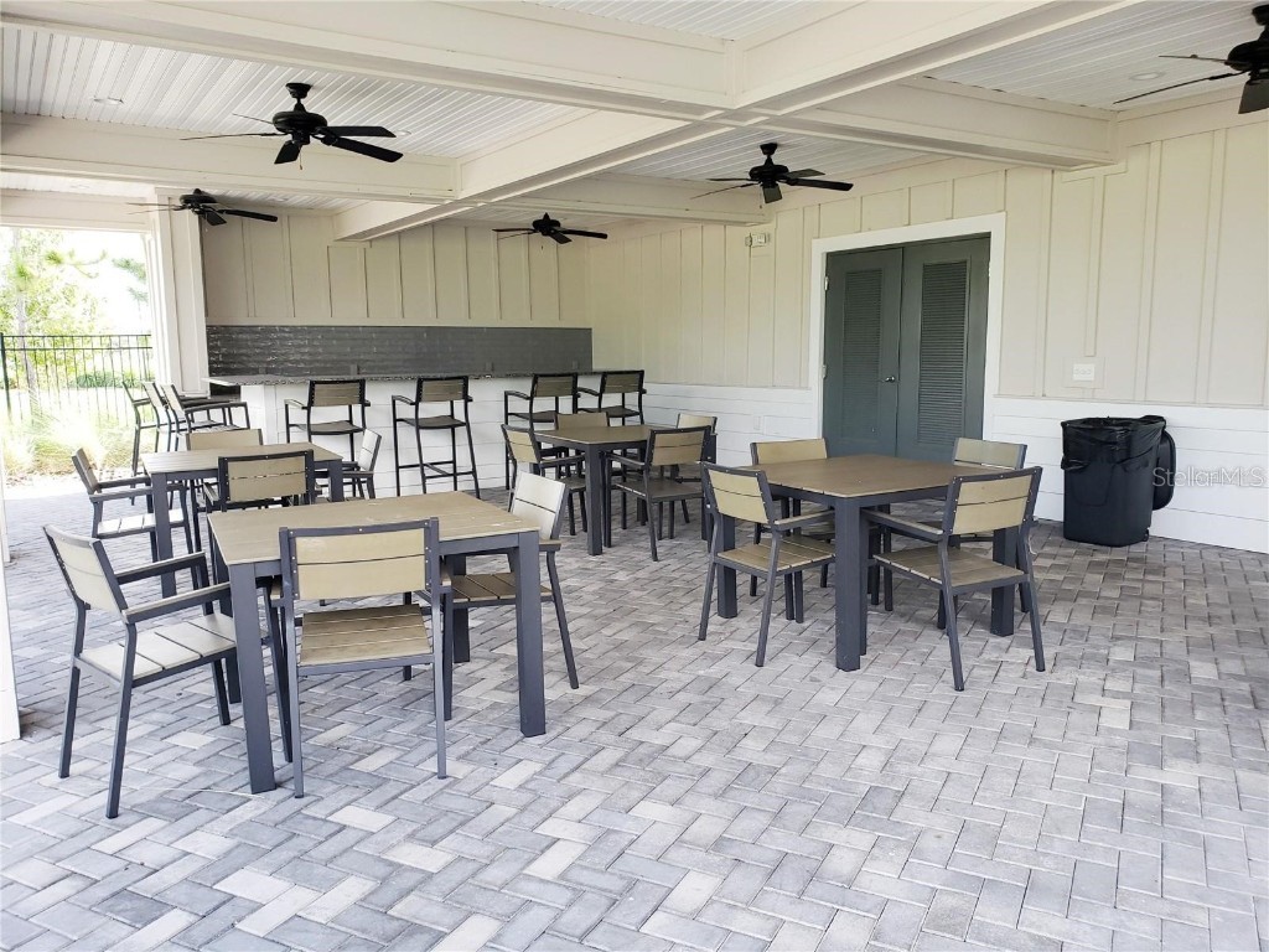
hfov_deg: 67.3
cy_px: 476
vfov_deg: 53.1
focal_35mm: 26
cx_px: 634
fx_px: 953
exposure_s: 1/100
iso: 80
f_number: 2.4
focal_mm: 4.3
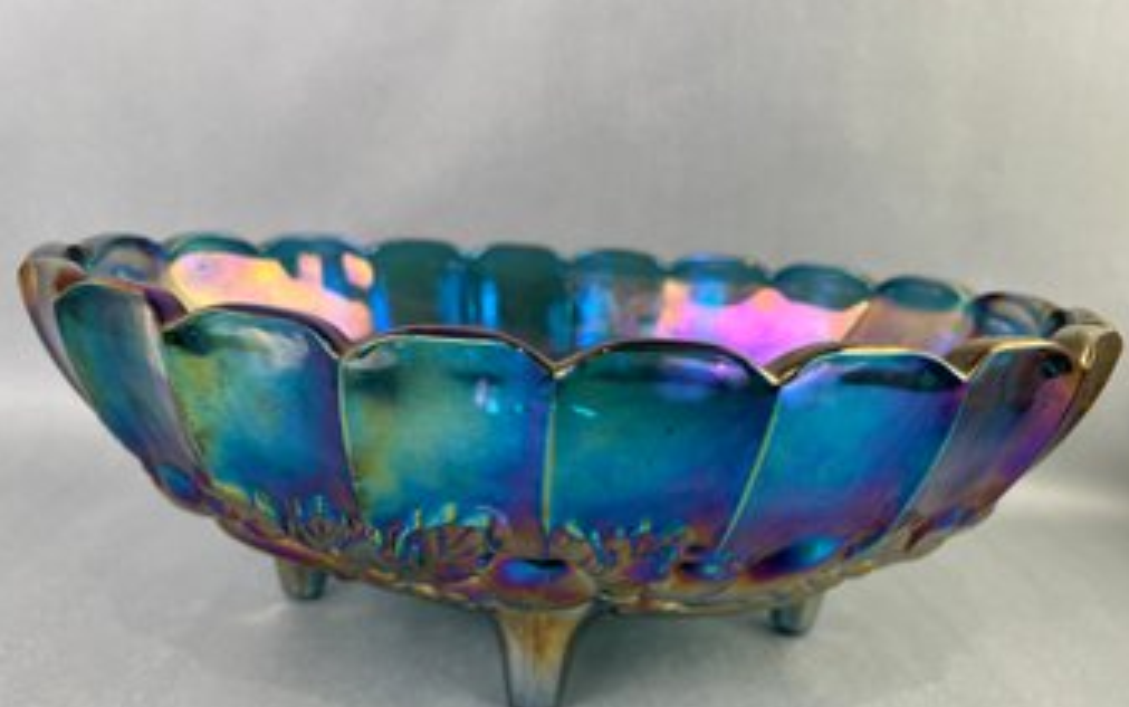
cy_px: 414
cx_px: 561
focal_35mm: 28
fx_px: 862
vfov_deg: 44.4
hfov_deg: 66.4
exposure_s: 1/120
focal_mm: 5.7
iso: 50
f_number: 1.5
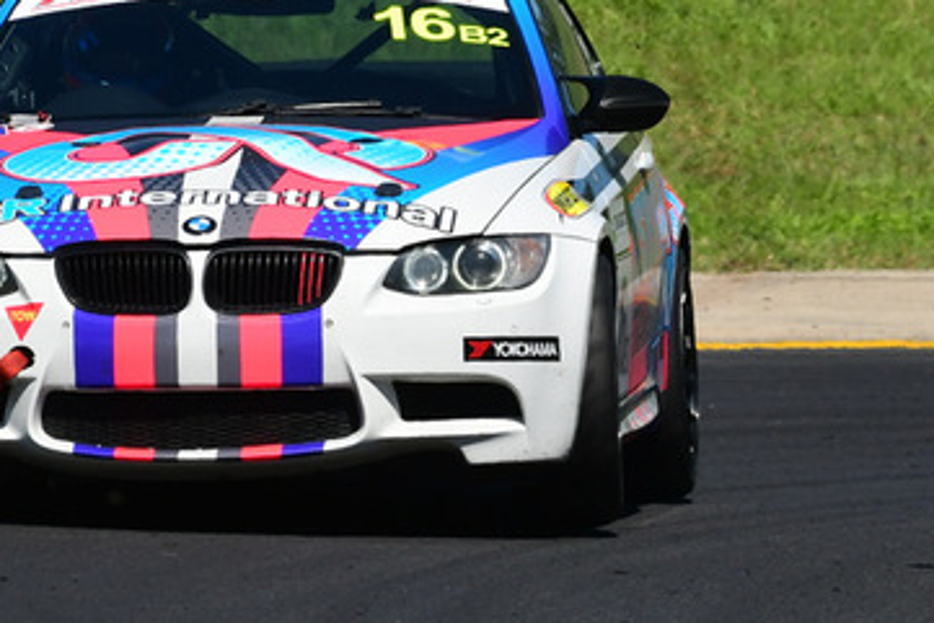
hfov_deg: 2.0
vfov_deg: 1.3
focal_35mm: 1031
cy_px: 121
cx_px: 471
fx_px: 26758
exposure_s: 1/640
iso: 320
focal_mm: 310
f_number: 11
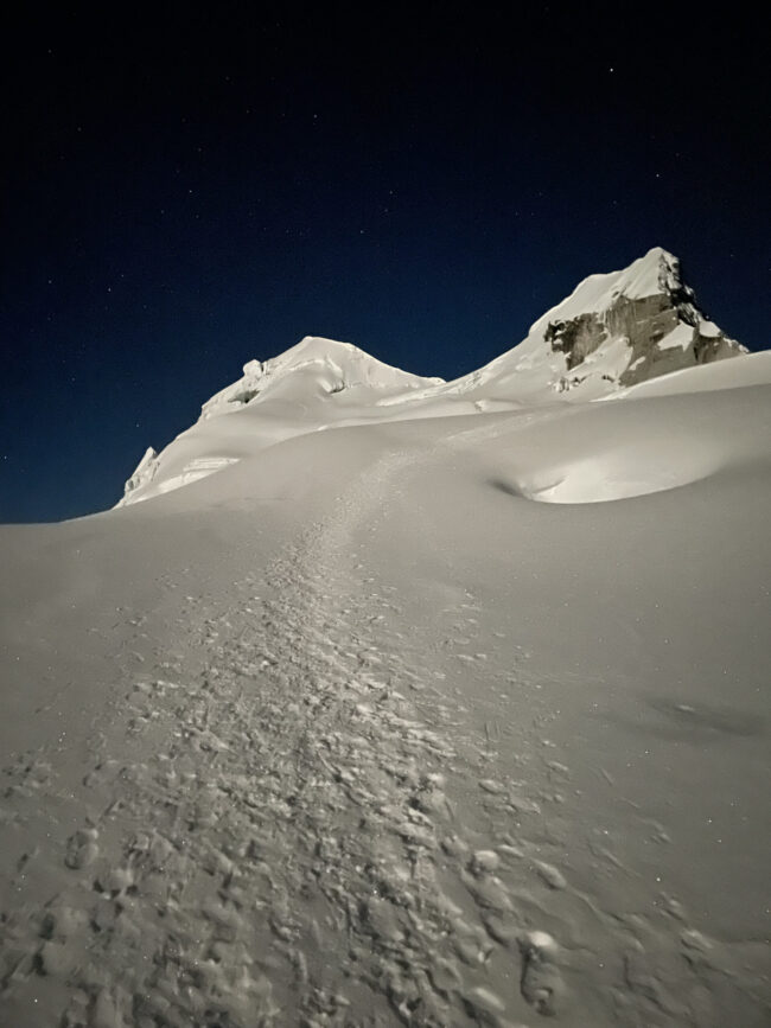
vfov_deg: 67.3
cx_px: 386
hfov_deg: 53.1
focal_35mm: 26
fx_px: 772
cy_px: 514
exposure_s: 1/2
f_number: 1.6
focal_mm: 4.2
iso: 2500
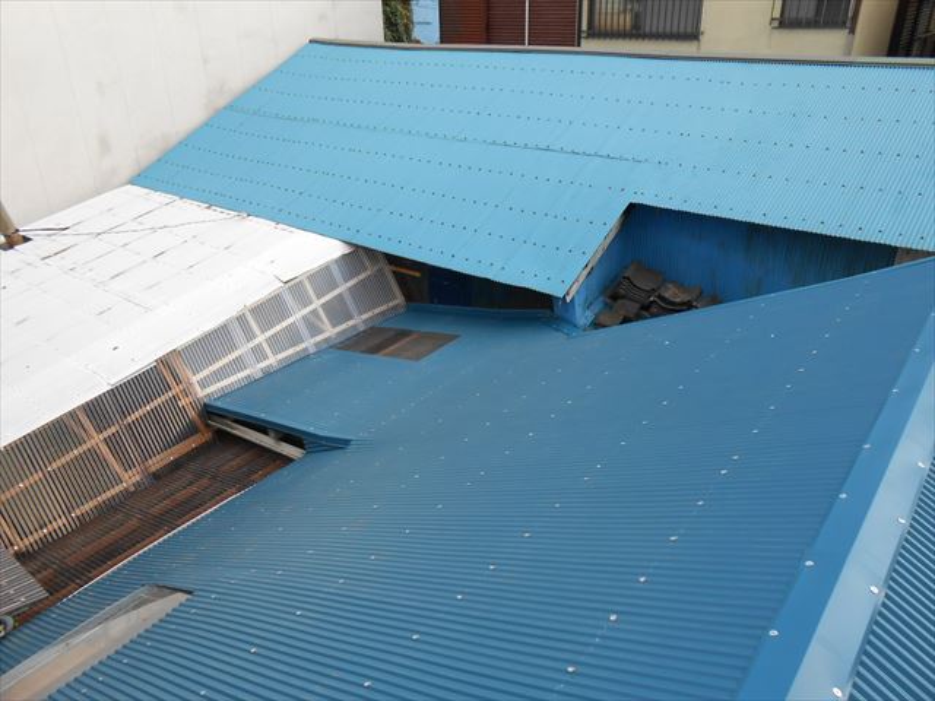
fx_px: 702
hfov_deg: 67.3
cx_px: 468
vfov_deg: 53.1
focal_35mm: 26
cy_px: 350
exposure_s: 1/250
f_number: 3.5
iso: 80
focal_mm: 4.6
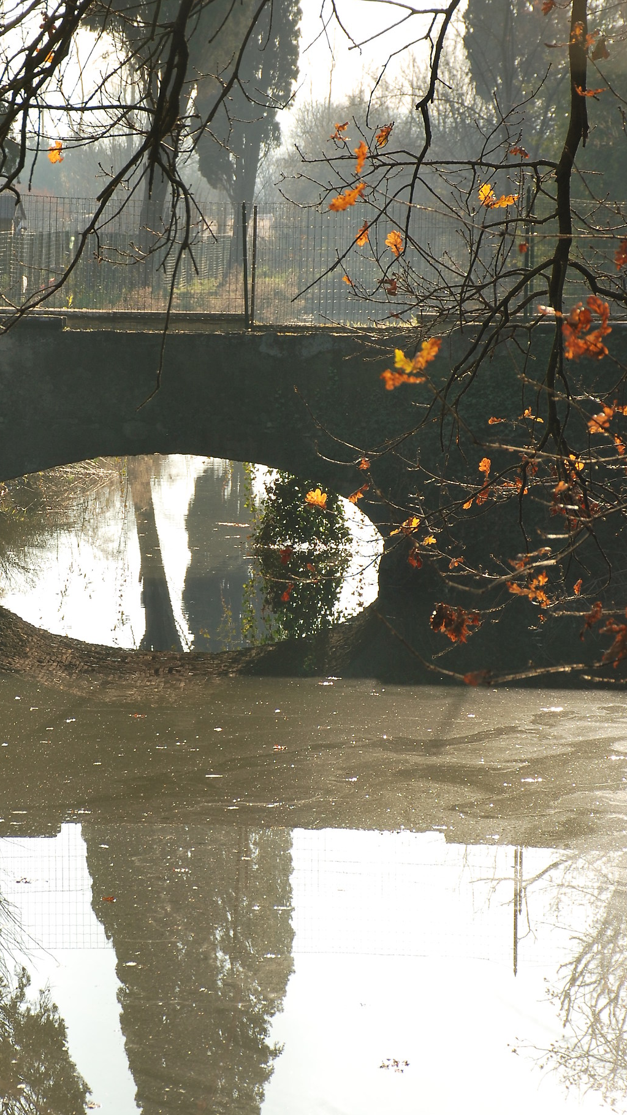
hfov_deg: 7.3
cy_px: 558
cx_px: 162
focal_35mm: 166
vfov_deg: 13.0
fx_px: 4907
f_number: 8
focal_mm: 80
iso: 100
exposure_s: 1/160
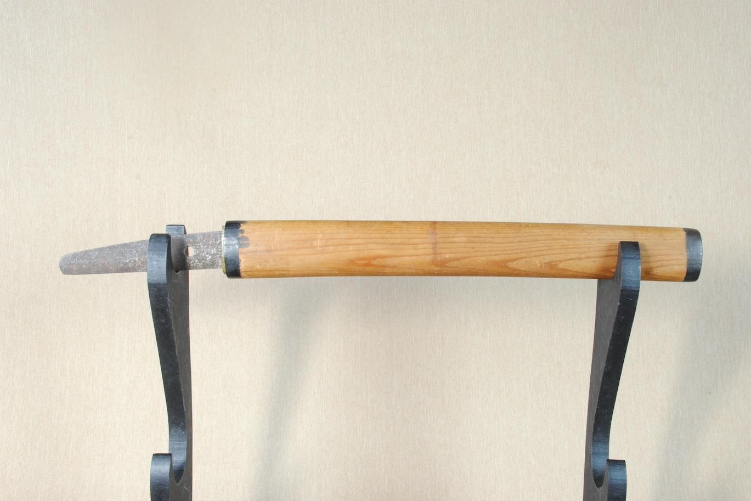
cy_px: 251
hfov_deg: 45.4
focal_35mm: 43
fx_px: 897
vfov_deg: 31.2
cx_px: 371
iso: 400
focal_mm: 28
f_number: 11
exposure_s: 1/2
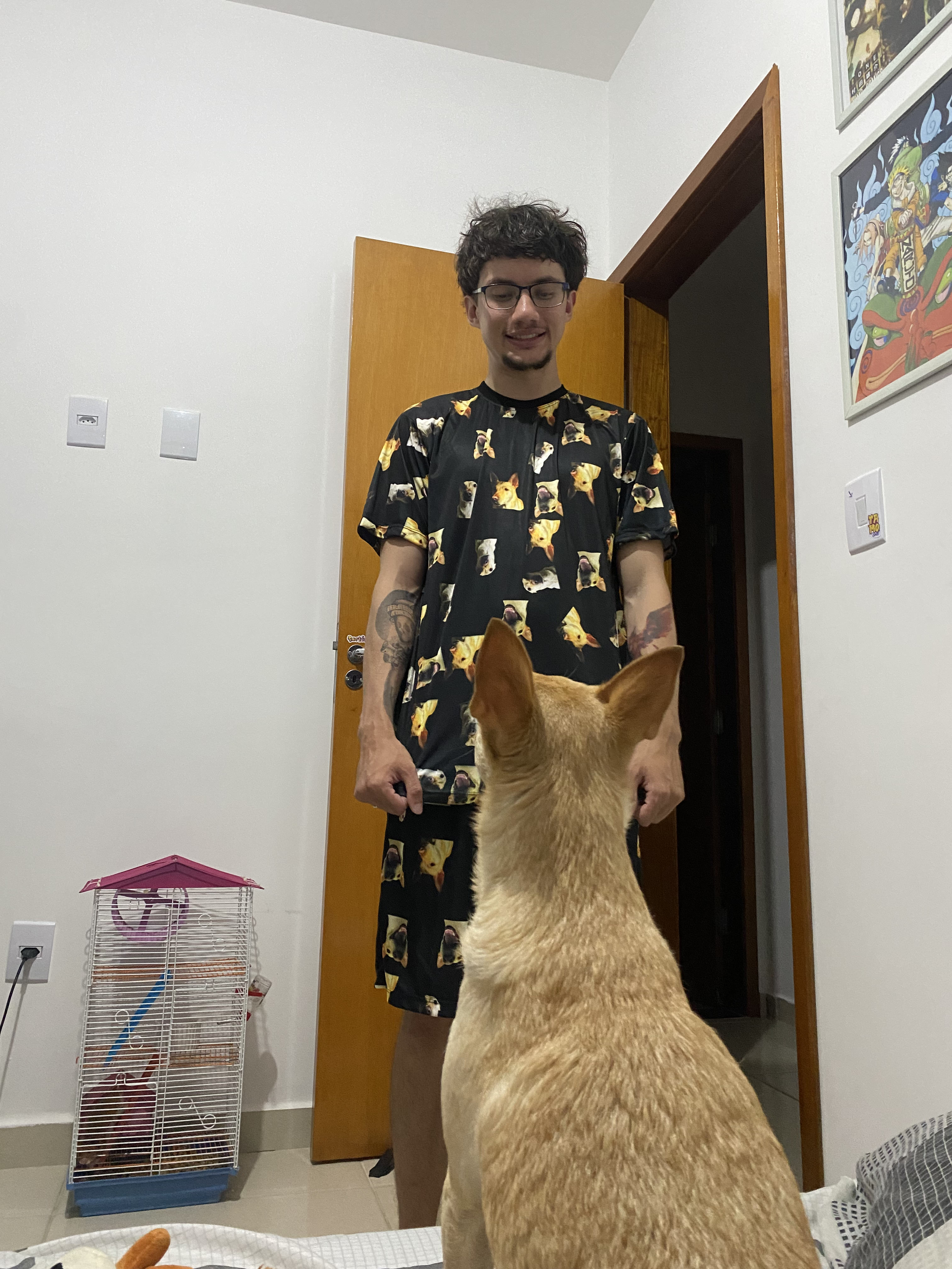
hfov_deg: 53.1
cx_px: 476
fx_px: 953
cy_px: 634
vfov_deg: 67.3
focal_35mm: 26
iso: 400
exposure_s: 1/60
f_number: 1.8
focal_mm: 4.25
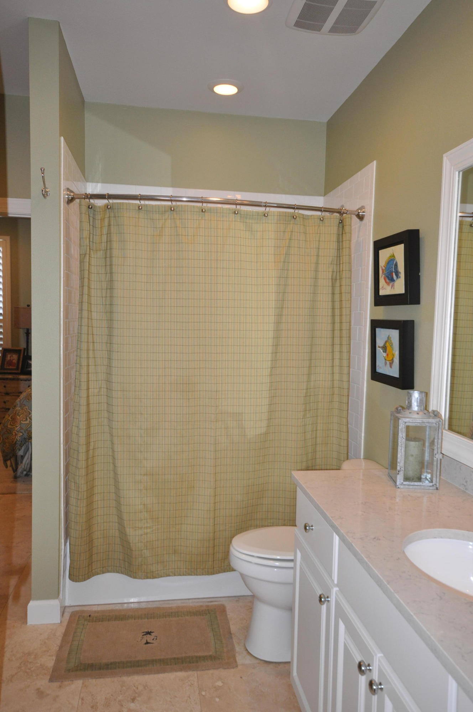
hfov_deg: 47.8
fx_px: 534
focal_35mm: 27
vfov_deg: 67.4
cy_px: 356
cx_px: 236
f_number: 5.6
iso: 800
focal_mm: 18
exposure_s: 1/60
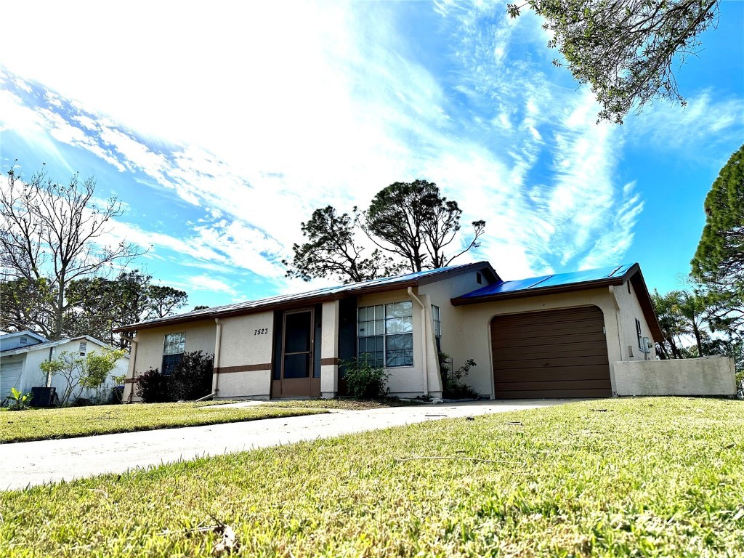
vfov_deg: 56.8
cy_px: 279
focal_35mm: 24
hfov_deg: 71.6
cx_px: 372
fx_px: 516
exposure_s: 1/9709
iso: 80
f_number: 1.78
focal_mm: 6.86
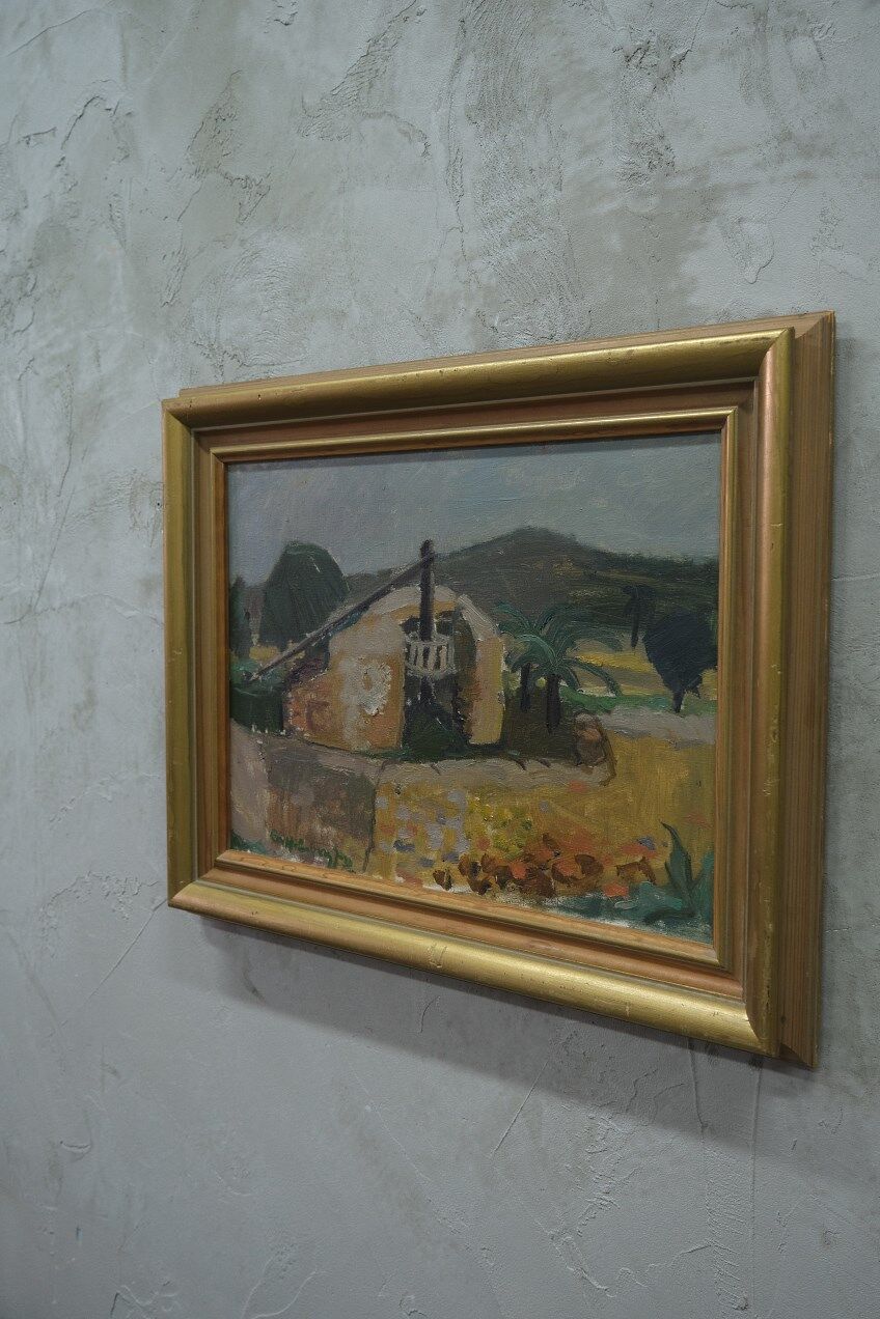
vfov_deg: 54.4
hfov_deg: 37.9
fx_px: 1283
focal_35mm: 35
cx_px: 440
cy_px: 660
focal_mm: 23.5
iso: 1000
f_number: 4
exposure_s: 1/34
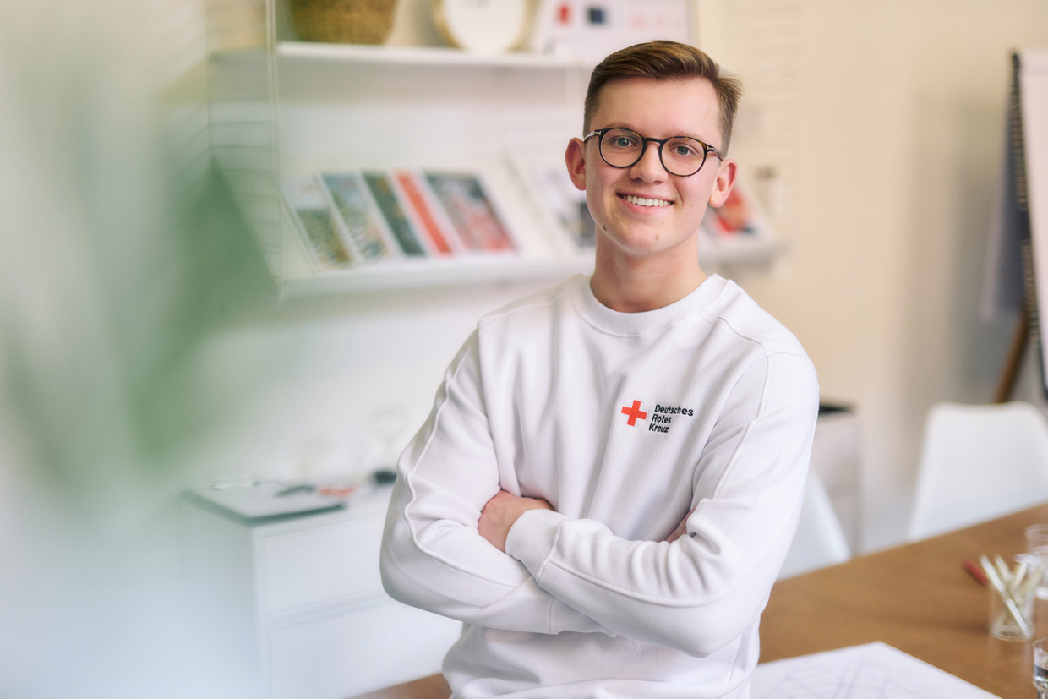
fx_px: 1456
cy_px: 350
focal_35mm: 50
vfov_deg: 27.0
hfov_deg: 39.6
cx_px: 524
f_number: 1.4
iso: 1000
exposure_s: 1/400
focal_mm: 50
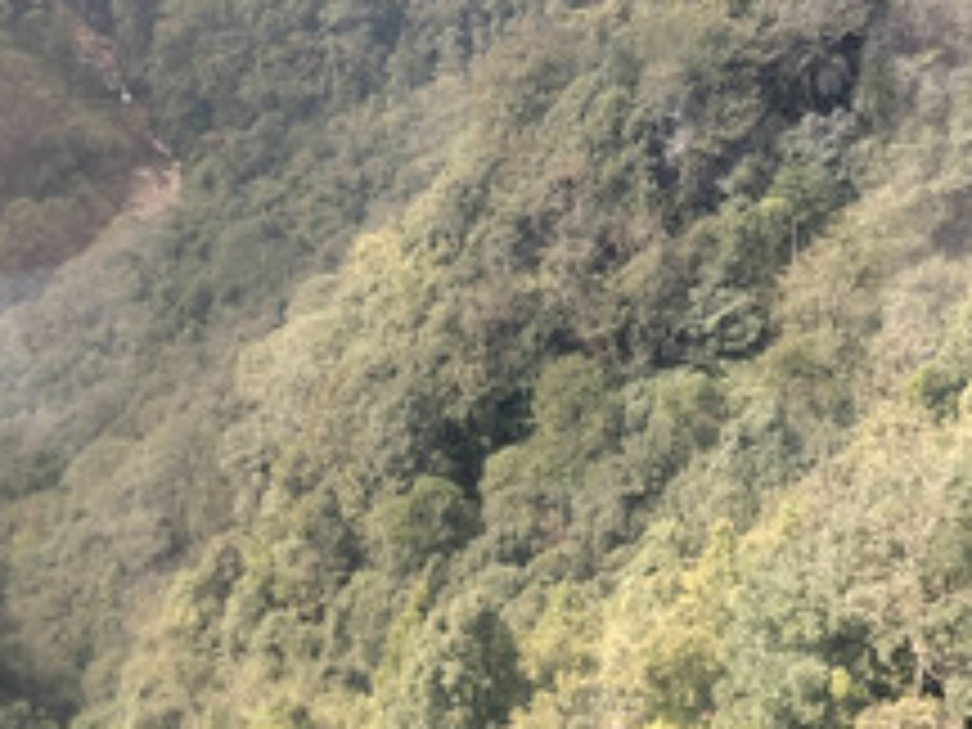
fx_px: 1881
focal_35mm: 67
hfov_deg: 29.0
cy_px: 70
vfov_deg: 21.4
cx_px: 518
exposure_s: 1/117
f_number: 1.8
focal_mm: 4.22
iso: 50
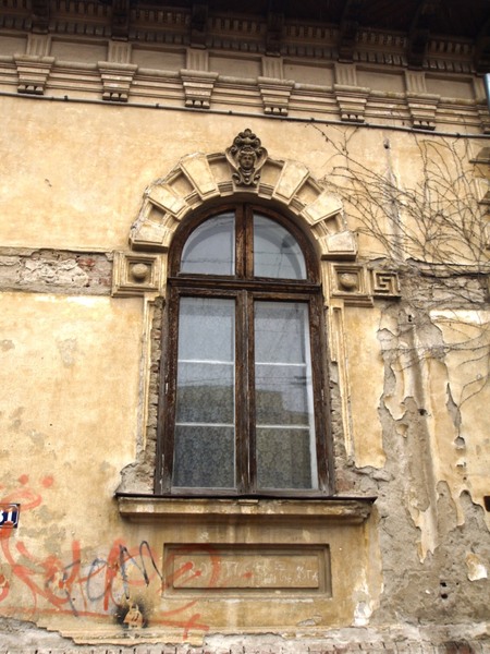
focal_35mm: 34
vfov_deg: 54.0
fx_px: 642
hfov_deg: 41.8
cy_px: 327
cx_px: 245
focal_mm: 17
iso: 100
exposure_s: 1/80
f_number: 5.5
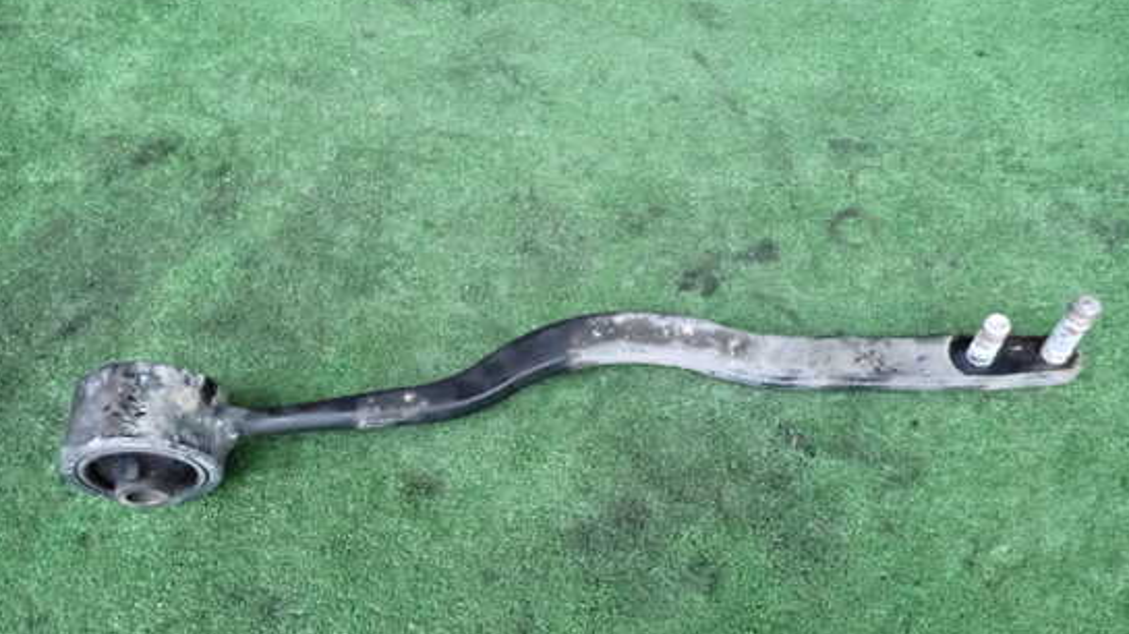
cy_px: 387
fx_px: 898
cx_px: 574
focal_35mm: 30
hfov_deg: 64.3
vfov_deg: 38.7
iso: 3200
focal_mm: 4.5
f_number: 2
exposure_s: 1/80
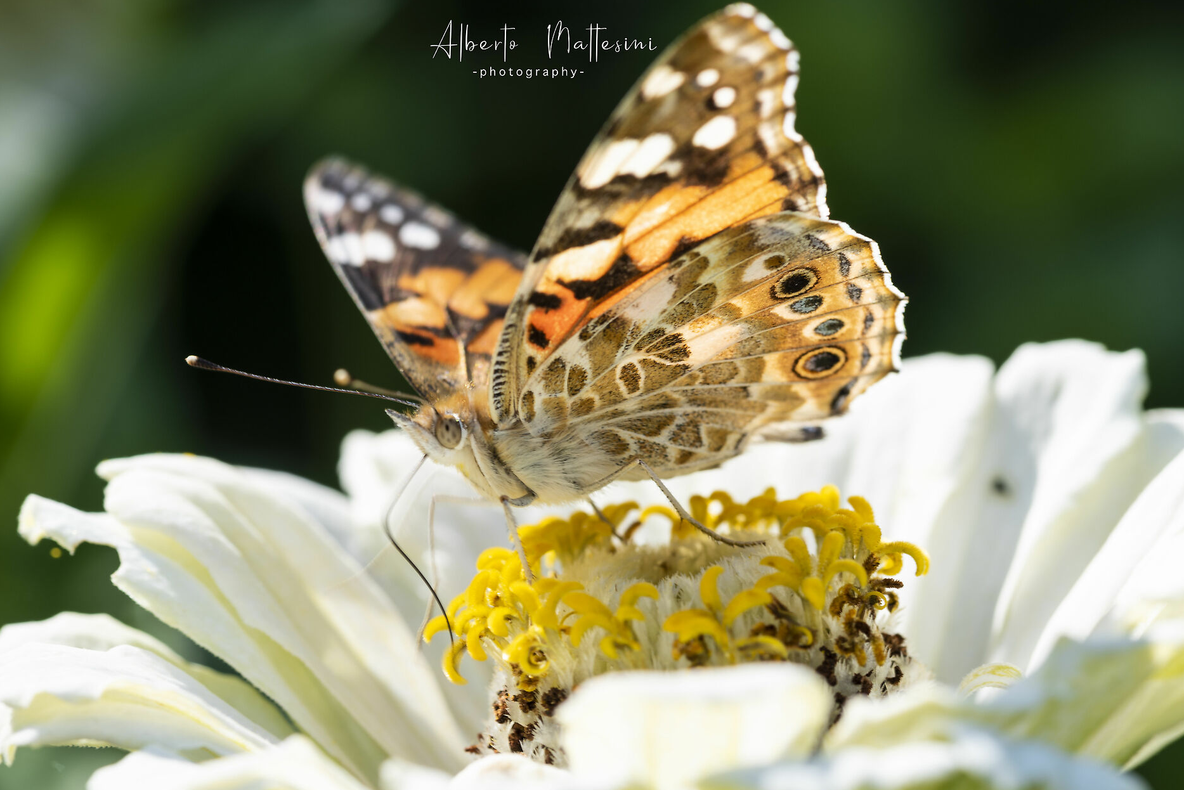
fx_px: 4441
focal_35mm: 135
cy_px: 505
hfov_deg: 15.2
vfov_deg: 10.2
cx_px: 507
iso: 64
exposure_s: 1/60
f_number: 11
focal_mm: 105
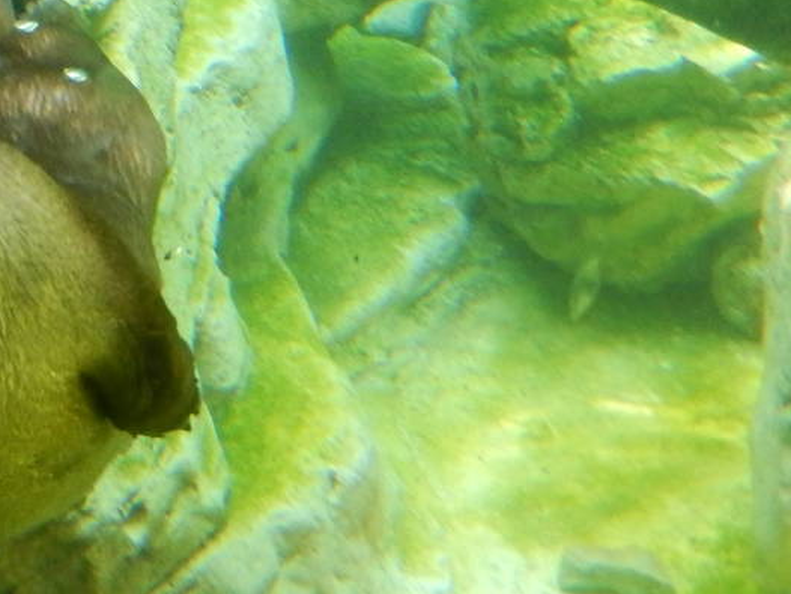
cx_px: -171
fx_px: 1737
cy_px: -92
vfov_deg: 18.5
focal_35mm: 76
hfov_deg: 23.3
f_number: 3.4
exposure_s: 1/160
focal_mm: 4.5
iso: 400
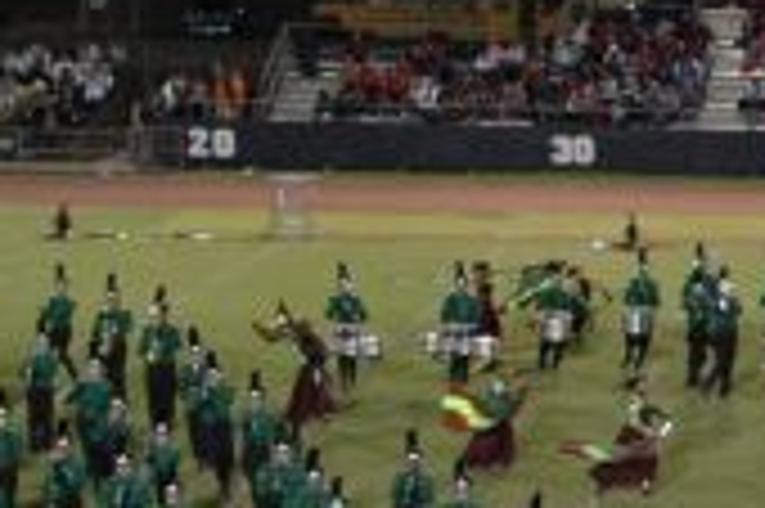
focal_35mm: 154
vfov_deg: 8.9
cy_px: 459
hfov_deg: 12.0
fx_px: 3270
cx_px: 1476
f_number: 2.8
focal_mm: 17
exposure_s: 1/60
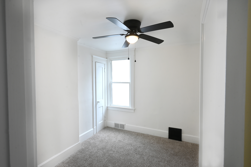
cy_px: 84
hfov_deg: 93.3
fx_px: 118
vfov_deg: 70.4
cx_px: 126
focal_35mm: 17
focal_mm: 17
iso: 250
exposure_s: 1/8
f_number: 10
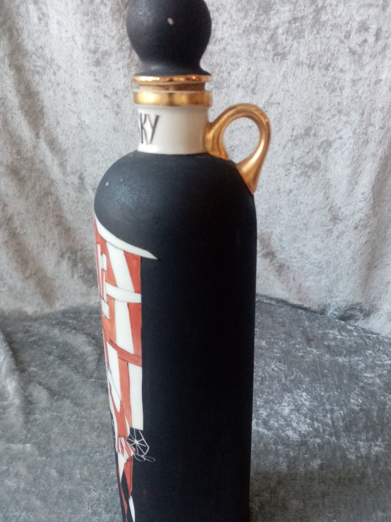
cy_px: 284
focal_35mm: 31
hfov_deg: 45.4
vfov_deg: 58.3
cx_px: 219
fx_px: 467
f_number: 1.8
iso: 364
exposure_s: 1/25
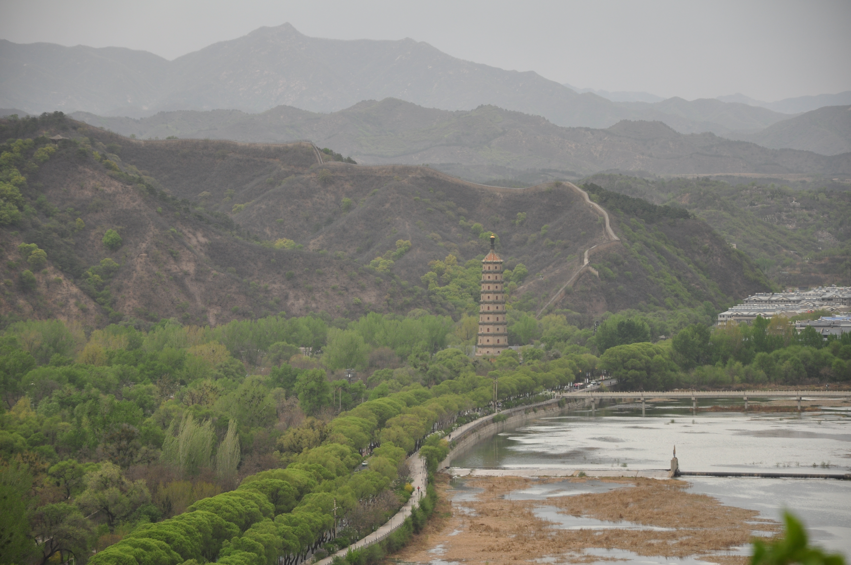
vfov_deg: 8.7
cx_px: 426
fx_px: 3719
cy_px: 282
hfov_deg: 13.1
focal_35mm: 158
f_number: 5.6
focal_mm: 105
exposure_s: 1/400
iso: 200
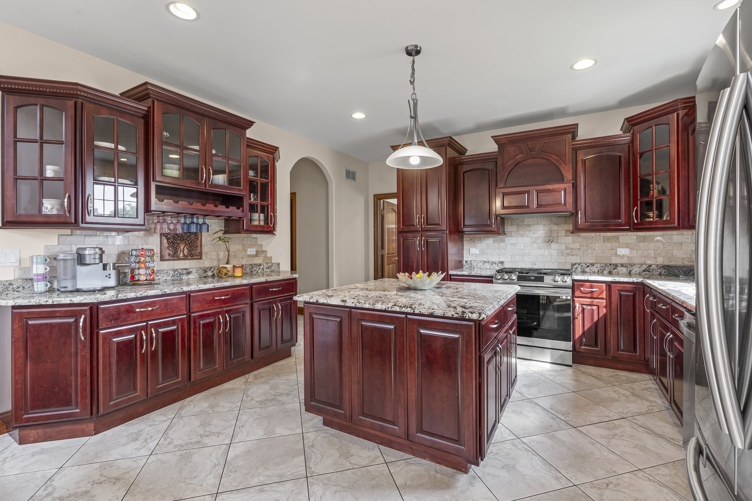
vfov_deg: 73.7
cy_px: 250
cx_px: 376
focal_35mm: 16
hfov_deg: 96.7
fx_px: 334
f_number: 8
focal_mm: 16
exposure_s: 1/6
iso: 400
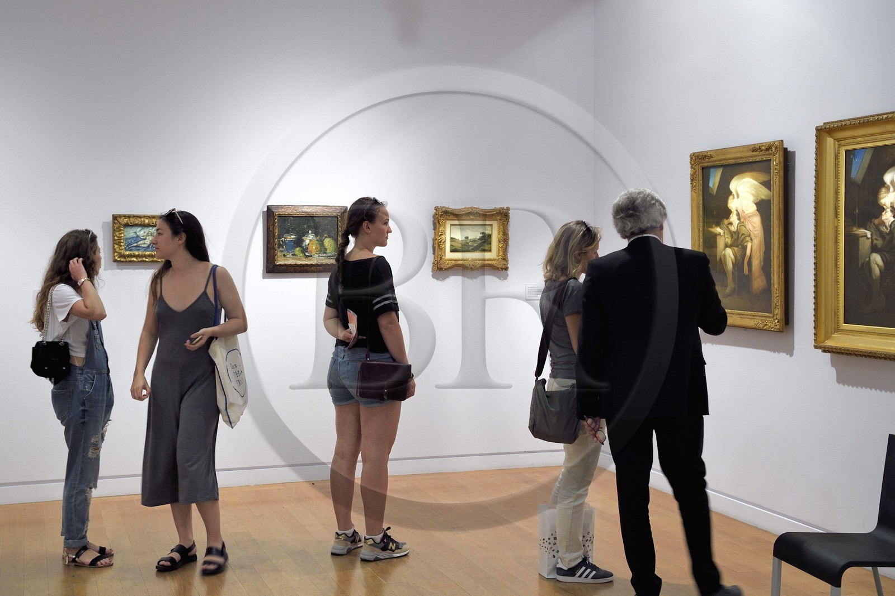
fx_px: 1044
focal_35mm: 42
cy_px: 298
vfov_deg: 31.9
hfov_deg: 46.4
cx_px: 448
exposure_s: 1/25
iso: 800
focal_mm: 42
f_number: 5
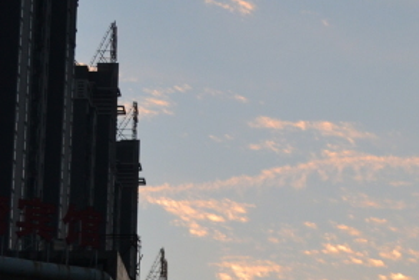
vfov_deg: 7.7
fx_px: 2074
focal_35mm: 178
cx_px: 619
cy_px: 115
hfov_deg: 11.1
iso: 400
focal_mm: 34
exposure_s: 1/125
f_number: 9
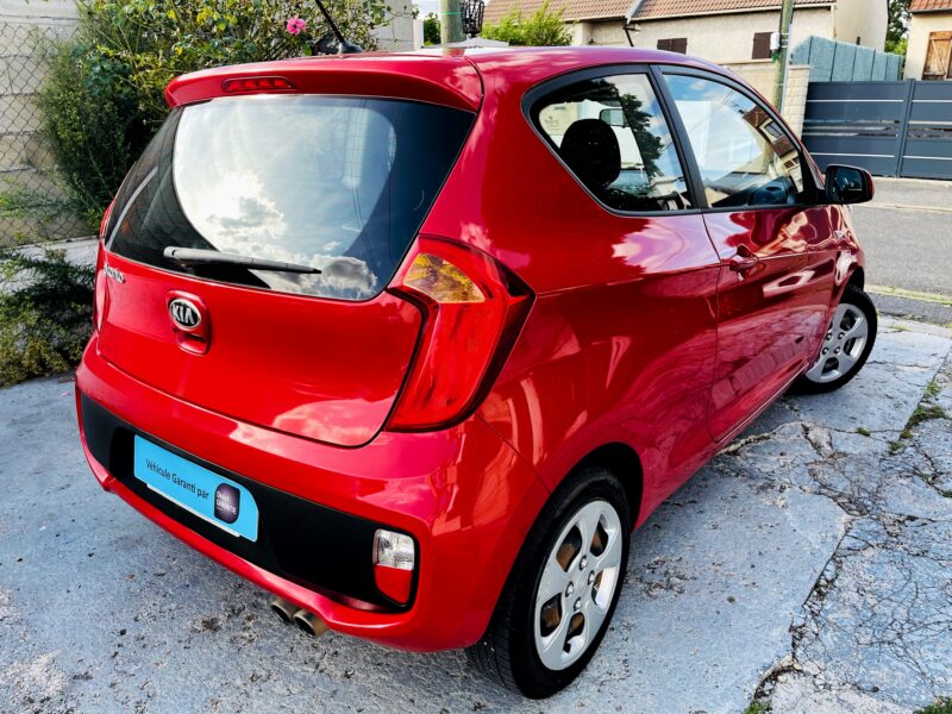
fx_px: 715
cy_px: 357
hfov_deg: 67.3
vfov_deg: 53.1
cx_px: 476
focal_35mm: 26
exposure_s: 1/424
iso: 32
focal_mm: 5.1
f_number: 1.6
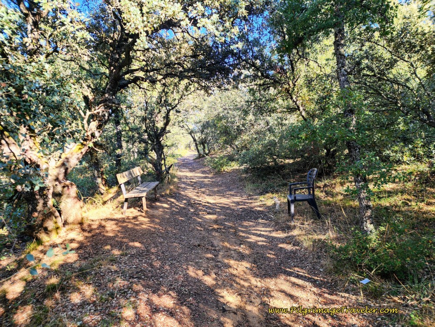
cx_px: 218
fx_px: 289
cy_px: 164
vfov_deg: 58.9
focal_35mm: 23
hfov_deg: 73.9
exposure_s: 1/180
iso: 50
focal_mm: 6.4
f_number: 1.8
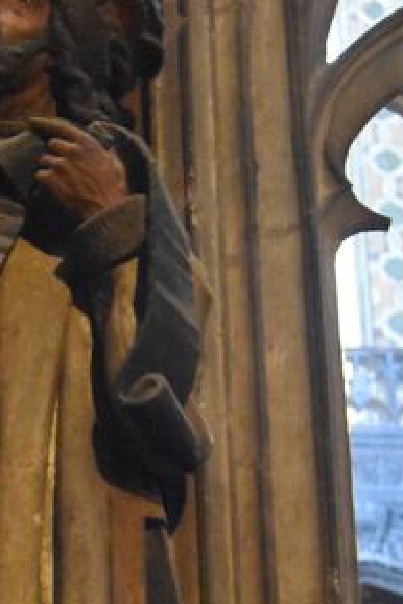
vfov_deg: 14.7
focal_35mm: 138
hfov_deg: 9.9
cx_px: -22
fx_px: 2314
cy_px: 514
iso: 12800
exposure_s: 1/40
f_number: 4.8
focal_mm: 38
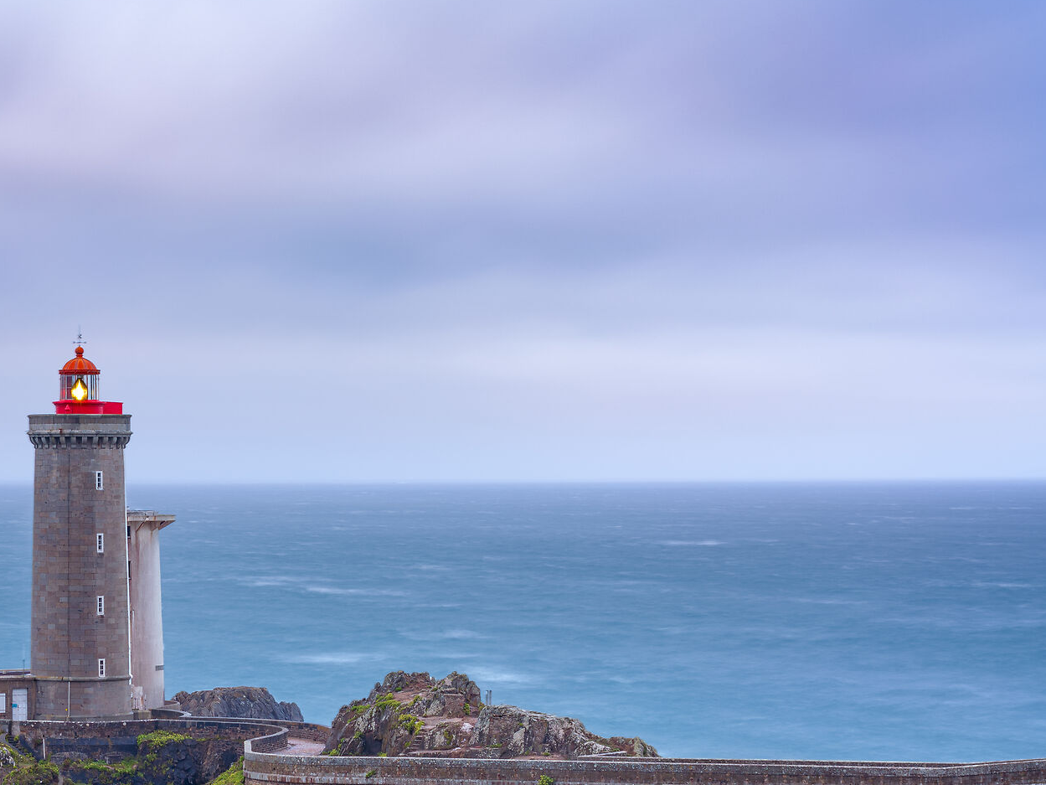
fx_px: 3294
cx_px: 105
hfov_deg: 17.8
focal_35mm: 109
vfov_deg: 13.5
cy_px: 638
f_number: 5.6
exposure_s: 1/8
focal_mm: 59
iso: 100
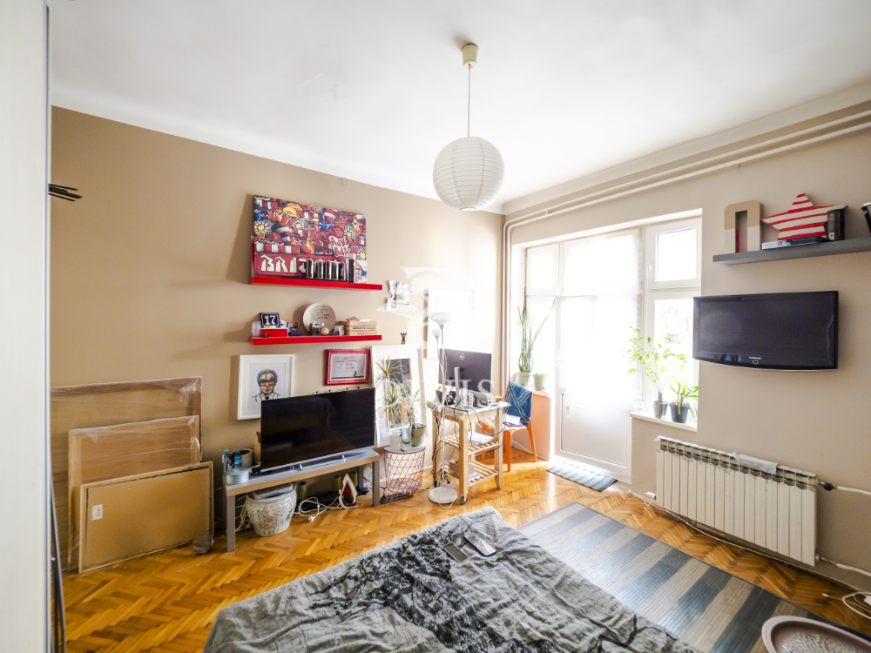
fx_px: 352
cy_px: 326
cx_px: 436
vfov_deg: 85.7
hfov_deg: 102.1
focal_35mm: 14
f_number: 4
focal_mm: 7
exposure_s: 1/8
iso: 400
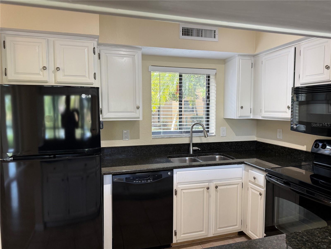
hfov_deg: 71.6
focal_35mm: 24
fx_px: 229
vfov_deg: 56.8
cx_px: 166
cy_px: 124
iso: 160
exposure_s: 1/120
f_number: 1.78
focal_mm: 6.76
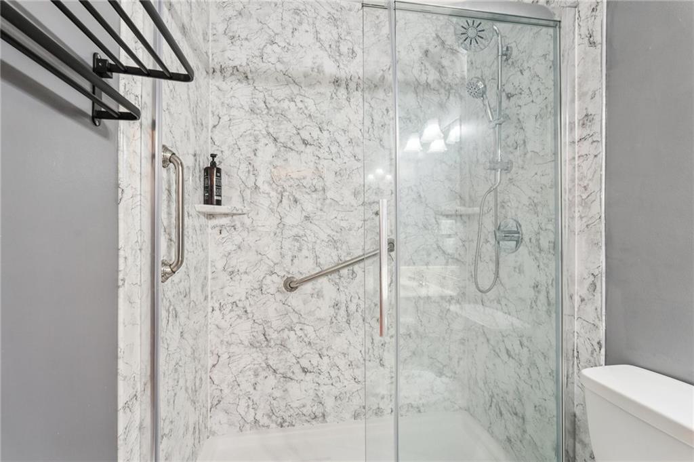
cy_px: 231
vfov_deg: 73.7
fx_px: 308
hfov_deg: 96.8
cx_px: 347
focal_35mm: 16
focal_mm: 16
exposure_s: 1/10
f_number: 8
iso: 800
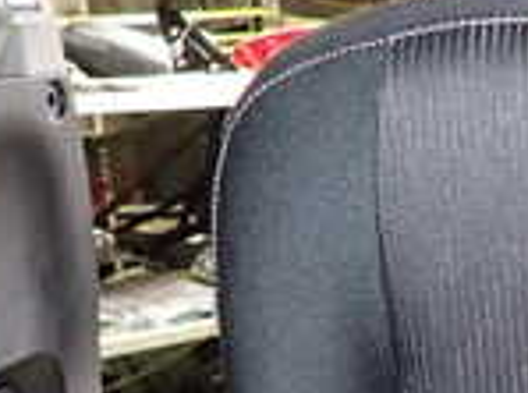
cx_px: 787
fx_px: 1537
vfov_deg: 13.6
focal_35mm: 101
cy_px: 605
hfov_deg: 17.6
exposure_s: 1/30
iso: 400
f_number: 2
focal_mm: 4.5
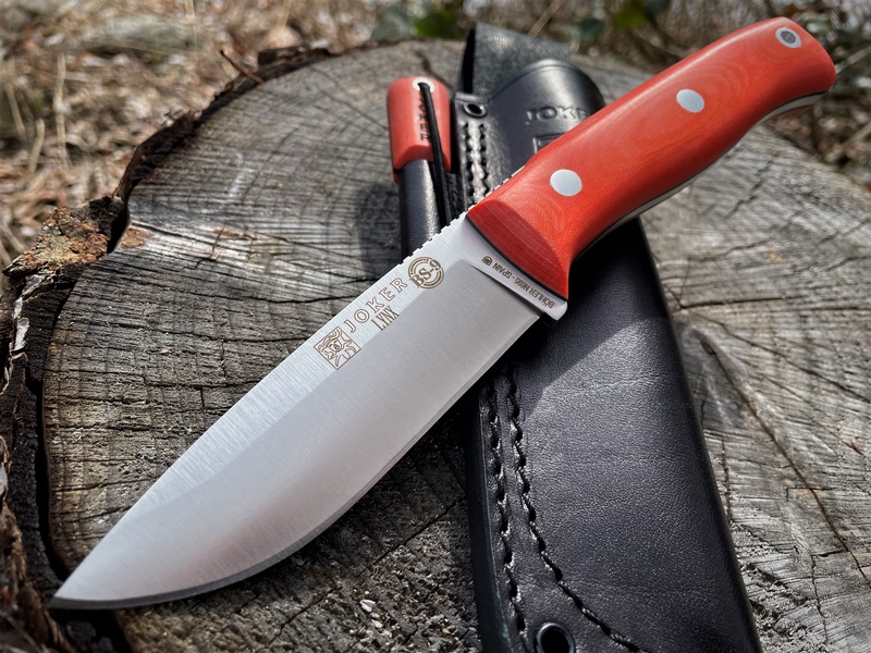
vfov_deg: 53.1
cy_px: 326
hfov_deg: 67.3
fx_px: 654
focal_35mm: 26
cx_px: 436
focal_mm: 4.2
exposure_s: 1/1276
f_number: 1.6
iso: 32
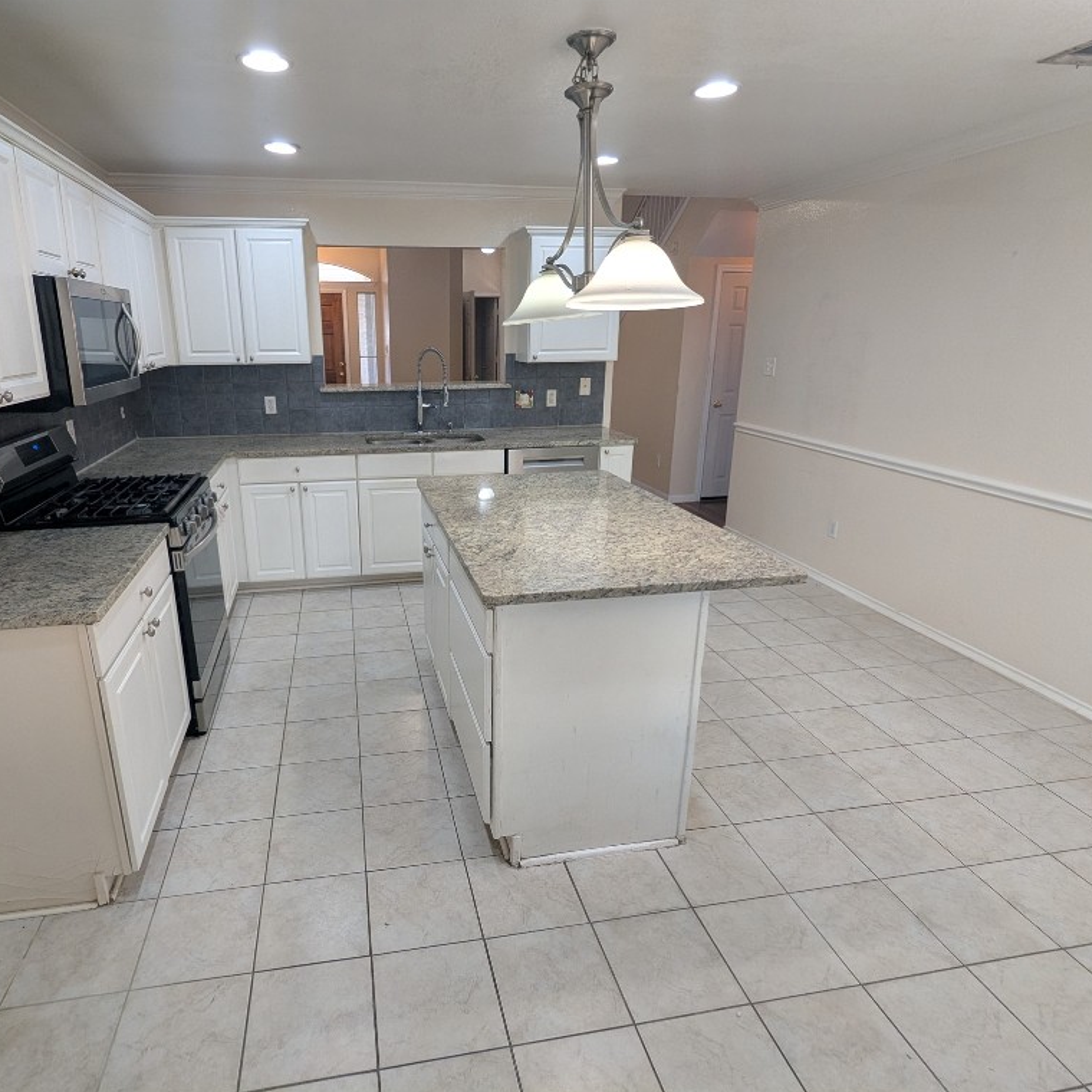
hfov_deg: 77.2
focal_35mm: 19
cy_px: 545
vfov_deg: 77.7
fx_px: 678
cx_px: 464
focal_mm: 2.35
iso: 60
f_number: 2.2
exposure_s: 1/30
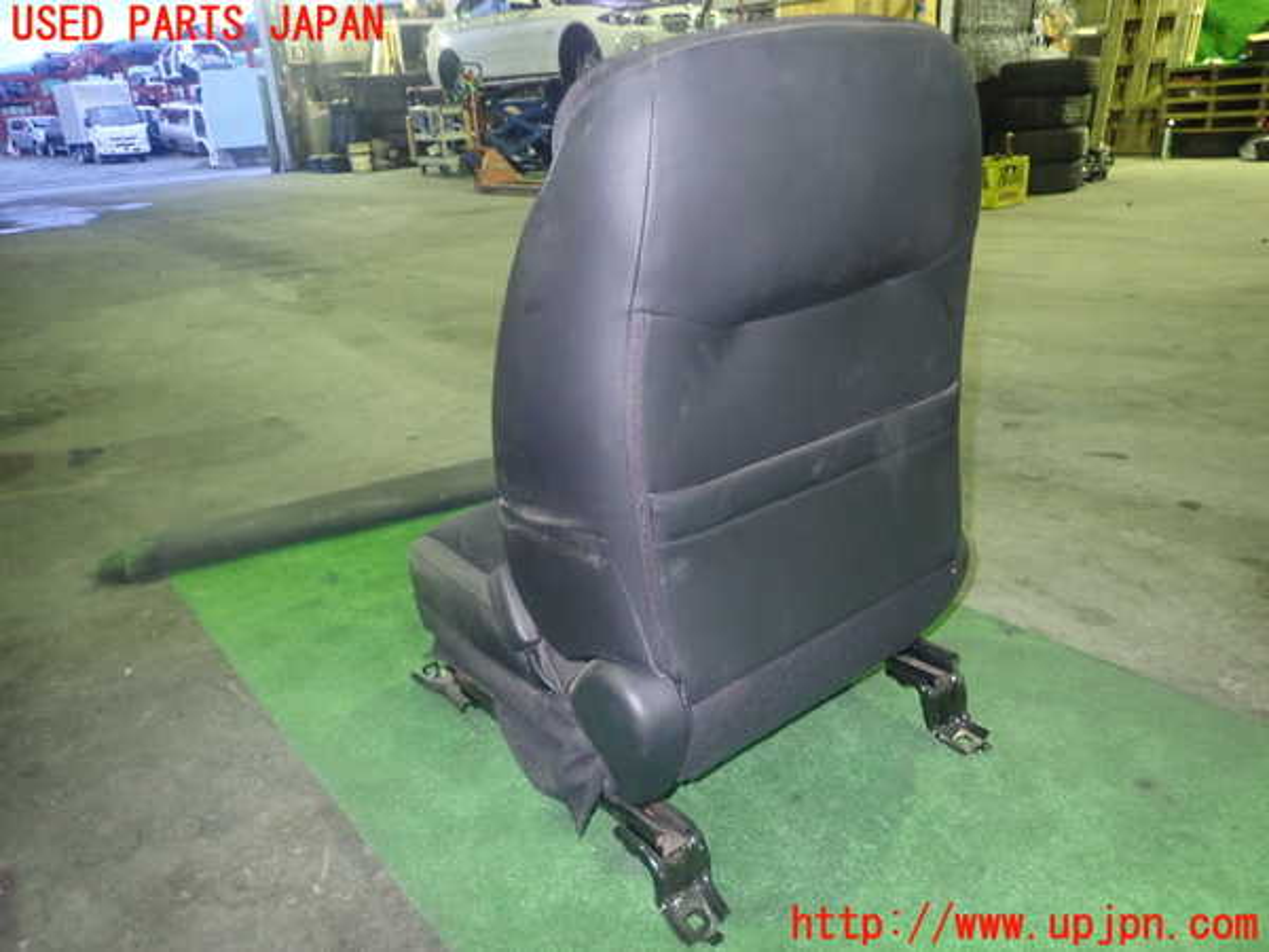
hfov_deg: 69.4
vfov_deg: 54.9
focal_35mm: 25
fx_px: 916
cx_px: 634
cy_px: 476
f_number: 2
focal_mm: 4.5
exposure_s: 1/30
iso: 800
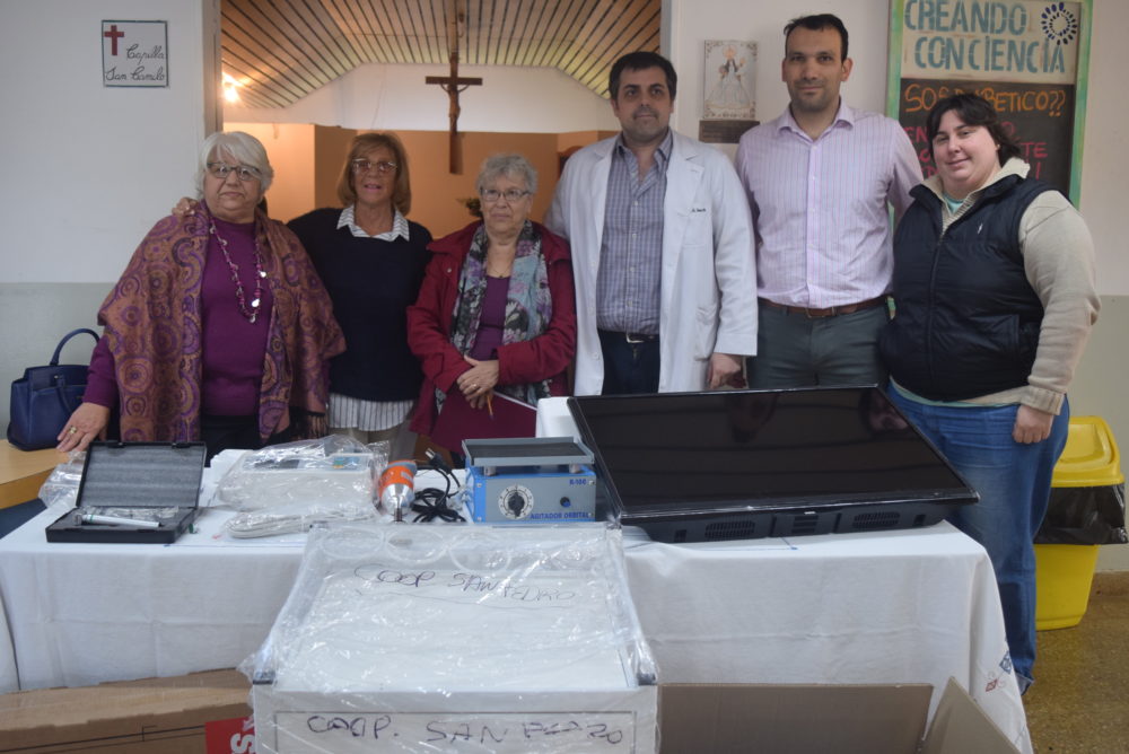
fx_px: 1035
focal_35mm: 33
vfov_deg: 40.0
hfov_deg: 57.2
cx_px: 564
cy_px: 377
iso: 800
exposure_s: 1/60
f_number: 3.8
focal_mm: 22
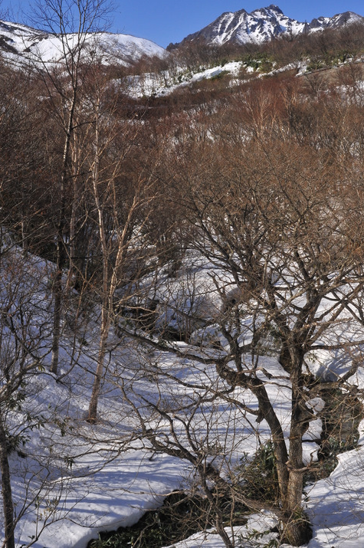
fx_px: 715
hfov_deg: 28.6
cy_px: 294
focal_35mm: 47
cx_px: 201
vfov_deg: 41.9
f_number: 3.5
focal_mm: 28
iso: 200
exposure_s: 1/250
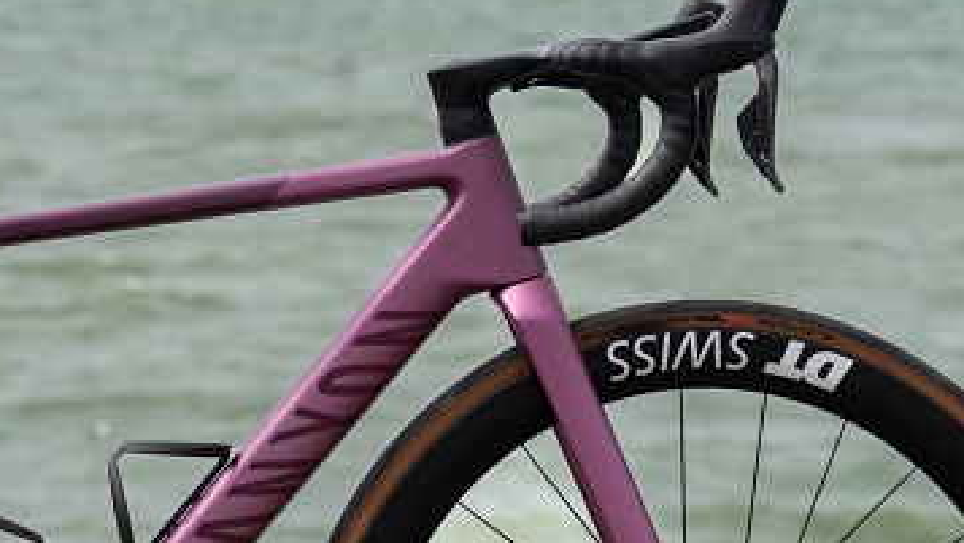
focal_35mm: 309
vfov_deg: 3.9
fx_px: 7900
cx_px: 68
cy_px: 428
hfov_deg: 7.0
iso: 125
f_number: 8
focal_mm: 117
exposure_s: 1/400
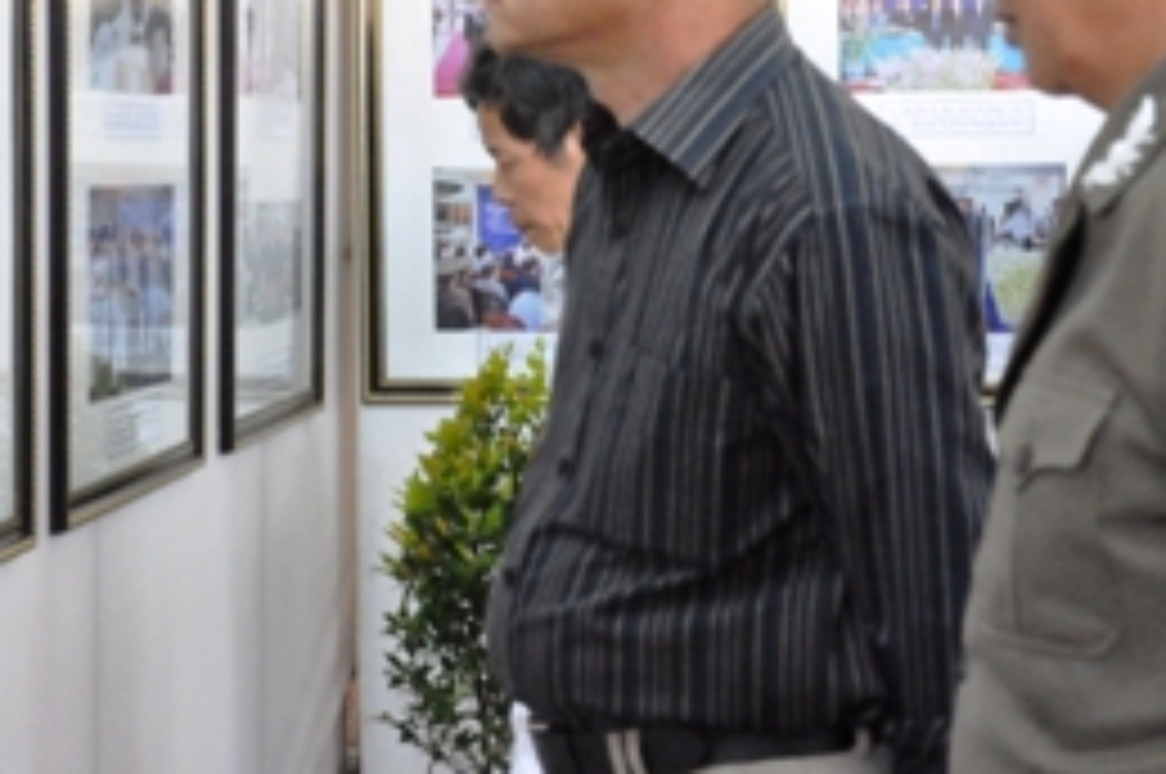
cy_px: 202
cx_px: 509
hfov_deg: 24.5
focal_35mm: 83
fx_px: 2685
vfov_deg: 16.3
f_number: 8
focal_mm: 32
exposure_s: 1/60
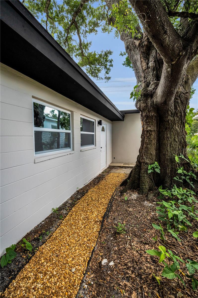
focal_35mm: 16
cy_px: 149
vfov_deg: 95.0
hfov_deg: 72.0
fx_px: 136
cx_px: 99
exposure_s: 1/200
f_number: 8
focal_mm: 16.5
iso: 400
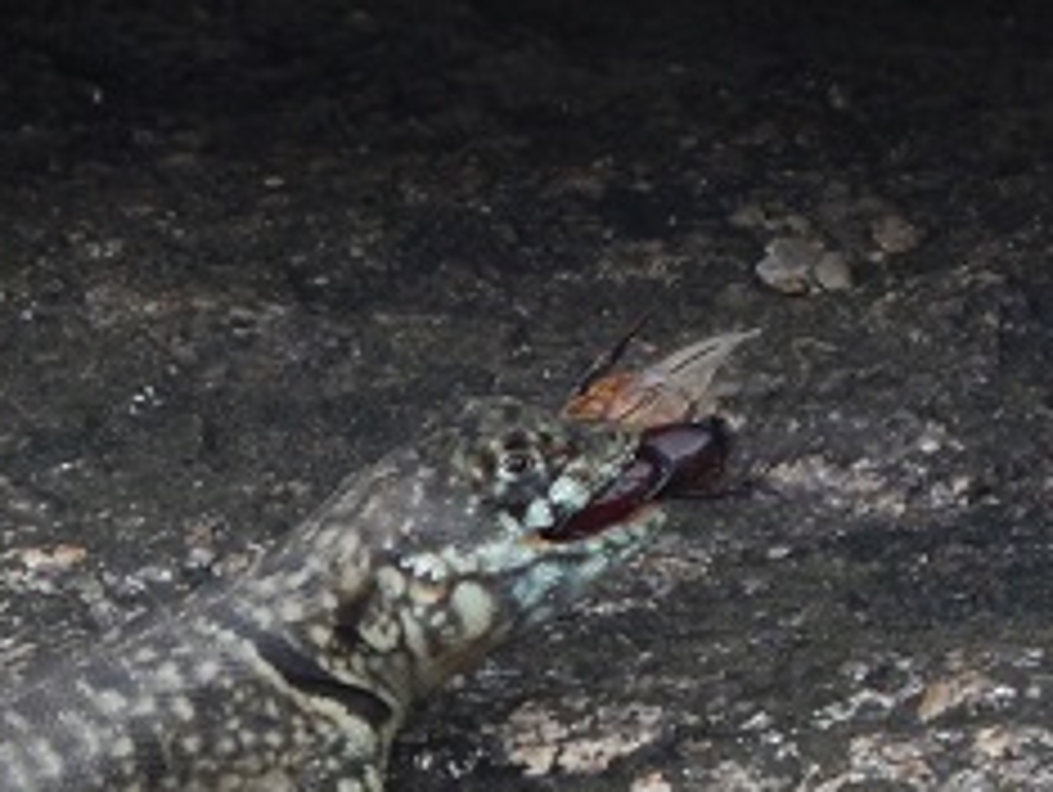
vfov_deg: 0.7
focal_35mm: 1994
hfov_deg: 1.0
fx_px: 60719
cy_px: 1046
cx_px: -158
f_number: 5.8
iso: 160
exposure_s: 1/125
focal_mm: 120
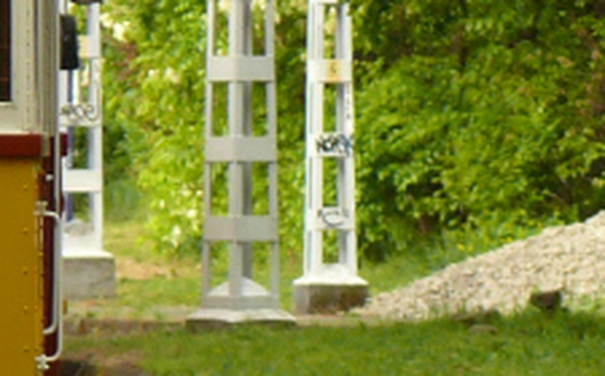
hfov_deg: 1.6
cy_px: 189
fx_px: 22314
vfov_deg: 1.0
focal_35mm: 1355
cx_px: 791
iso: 100
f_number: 4
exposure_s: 1/160
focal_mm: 46.8
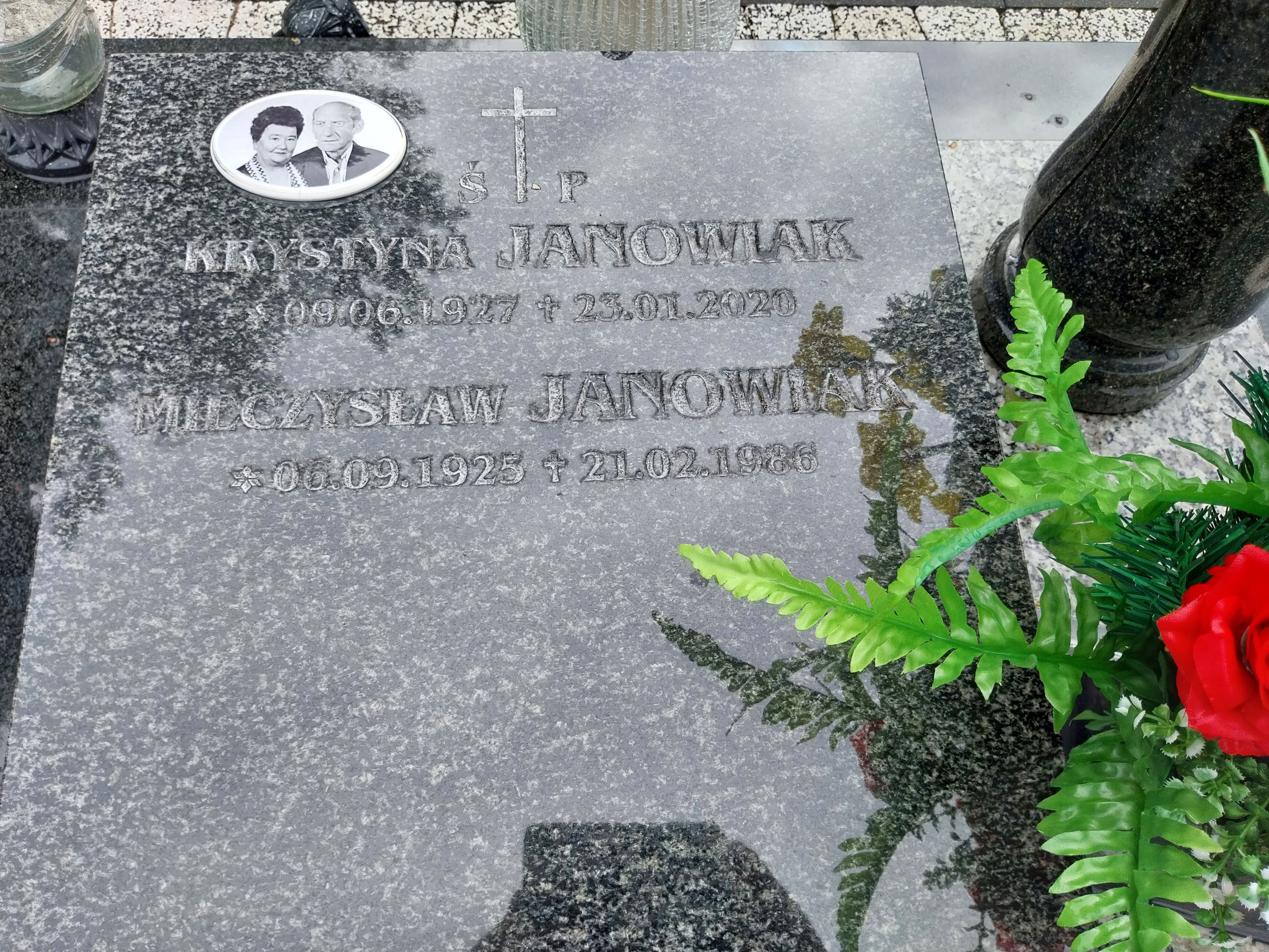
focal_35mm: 26
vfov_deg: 53.1
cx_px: 634
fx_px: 953
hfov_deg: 67.3
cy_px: 476
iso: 25
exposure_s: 1/364
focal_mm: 4
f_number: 1.8
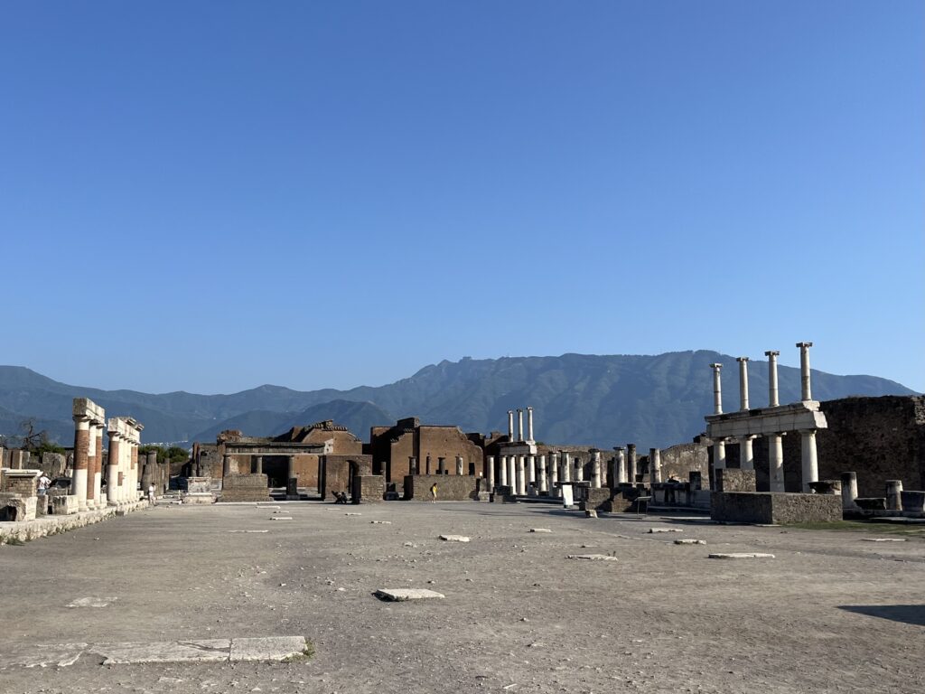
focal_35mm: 26
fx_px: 695
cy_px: 347
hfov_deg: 67.3
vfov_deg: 53.1
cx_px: 462
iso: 50
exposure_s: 1/4149
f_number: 1.6
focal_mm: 5.1
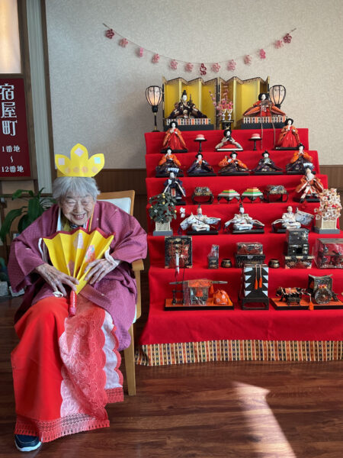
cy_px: 229
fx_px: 383
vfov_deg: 61.7
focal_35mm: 29
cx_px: 172
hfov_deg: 48.2
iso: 64
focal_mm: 3
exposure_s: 1/120
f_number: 1.8
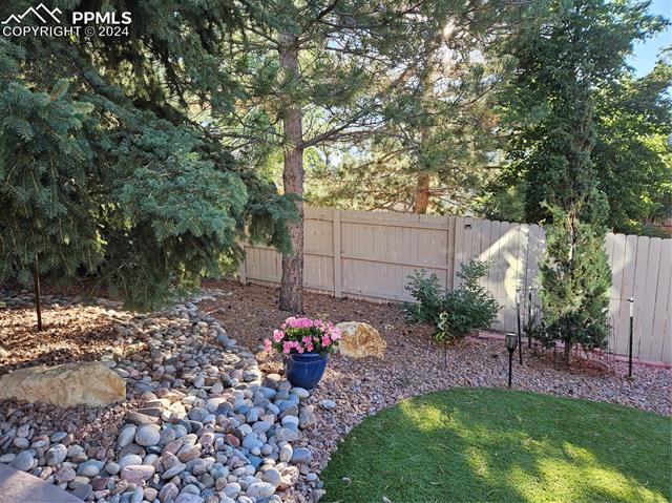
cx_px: 336
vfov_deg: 58.8
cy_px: 252
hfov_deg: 74.0
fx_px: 446
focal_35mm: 23
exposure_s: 1/120
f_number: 1.8
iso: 32
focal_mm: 5.4
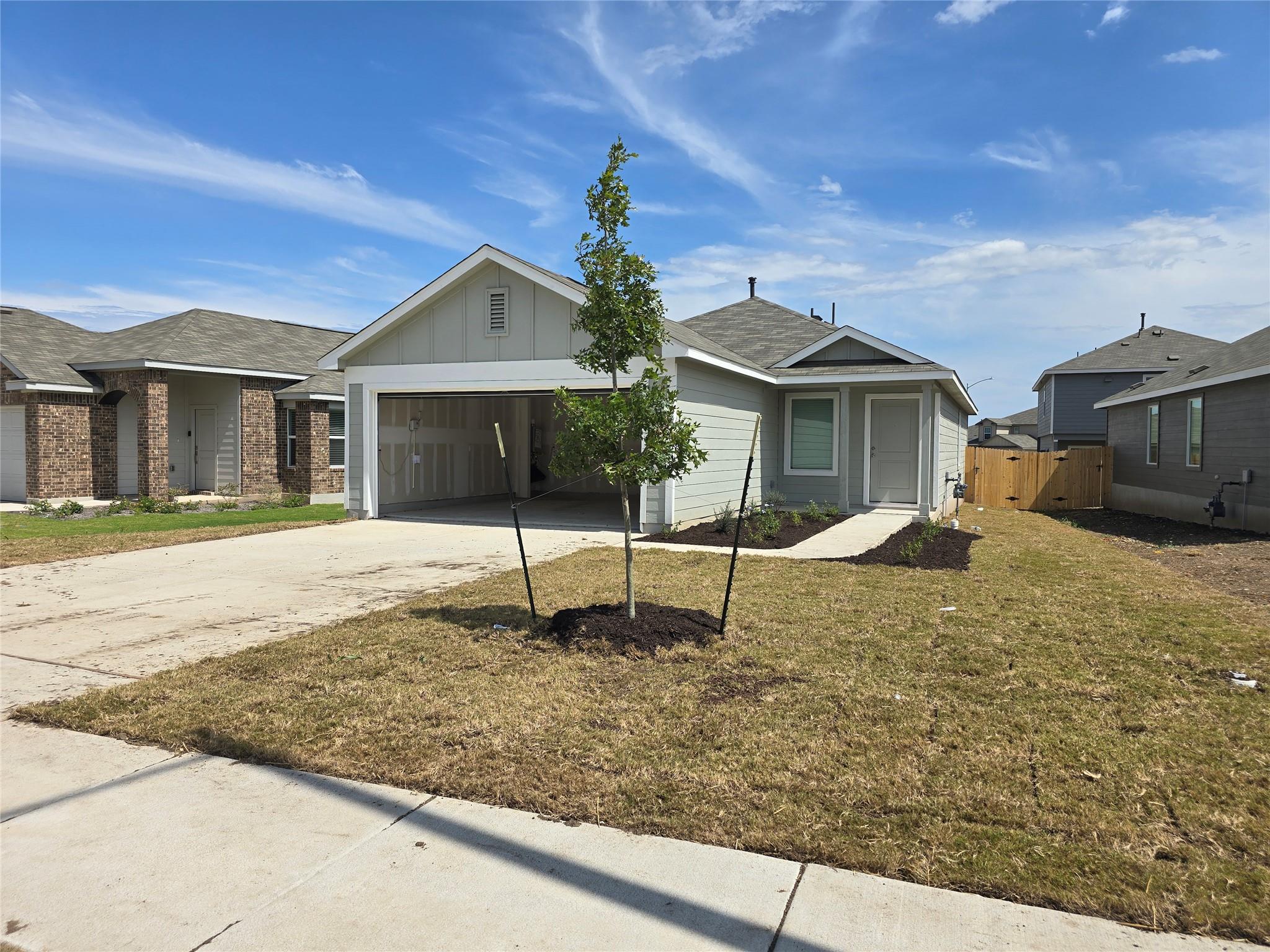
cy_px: 476
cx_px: 635
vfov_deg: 58.9
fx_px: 844
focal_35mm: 23
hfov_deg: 73.9
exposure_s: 1/1189
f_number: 1.7
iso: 12
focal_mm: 6.3
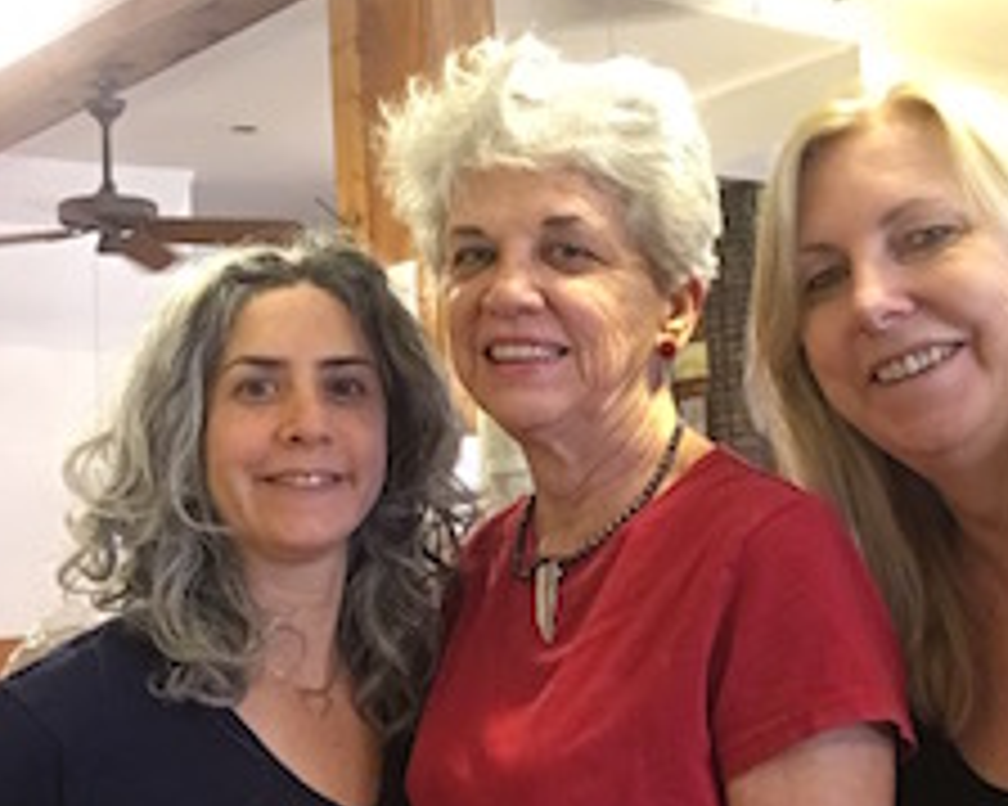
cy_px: 351
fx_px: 1610
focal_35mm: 54
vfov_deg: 28.1
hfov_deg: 34.5
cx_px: 666
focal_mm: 2.65
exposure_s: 1/15
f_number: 2.2
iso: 250
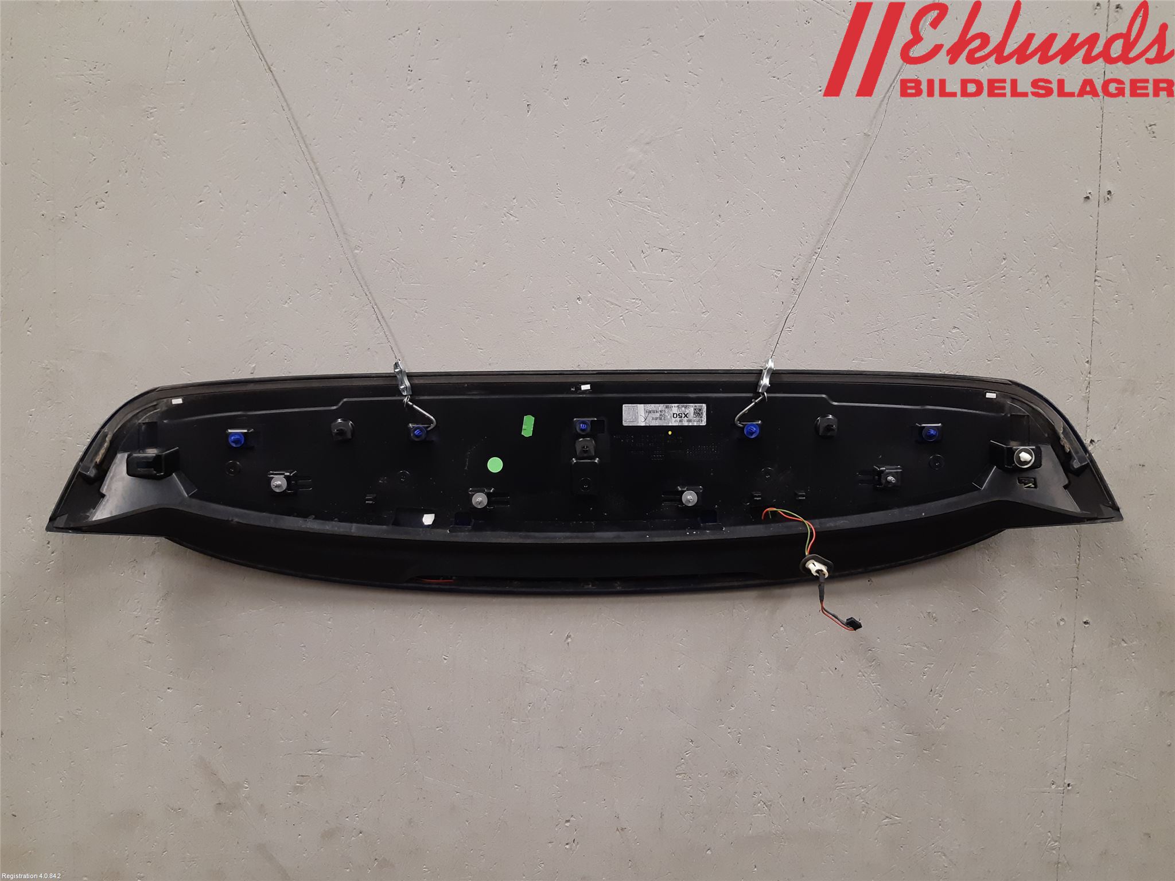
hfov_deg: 67.3
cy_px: 440
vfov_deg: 53.1
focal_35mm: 26
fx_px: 883
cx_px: 588
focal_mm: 3.93
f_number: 1.7
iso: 160
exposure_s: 1/50
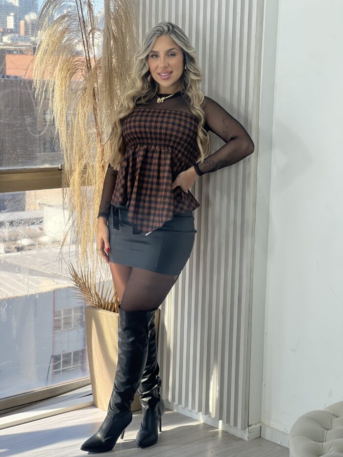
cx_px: 172
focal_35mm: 77
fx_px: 1017
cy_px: 228
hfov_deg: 19.1
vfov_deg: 25.3
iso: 50
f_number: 2.8
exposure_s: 1/120
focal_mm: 9
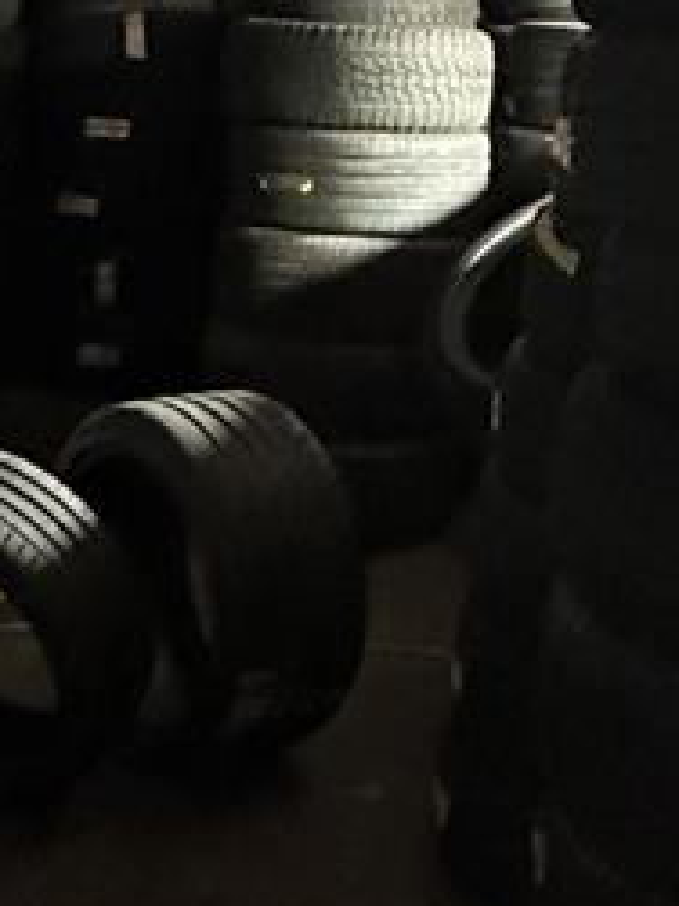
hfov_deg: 21.9
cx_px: 285
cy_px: 401
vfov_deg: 29.0
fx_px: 1754
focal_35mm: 67
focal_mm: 2.22
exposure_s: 1/30
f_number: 2.2
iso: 1250
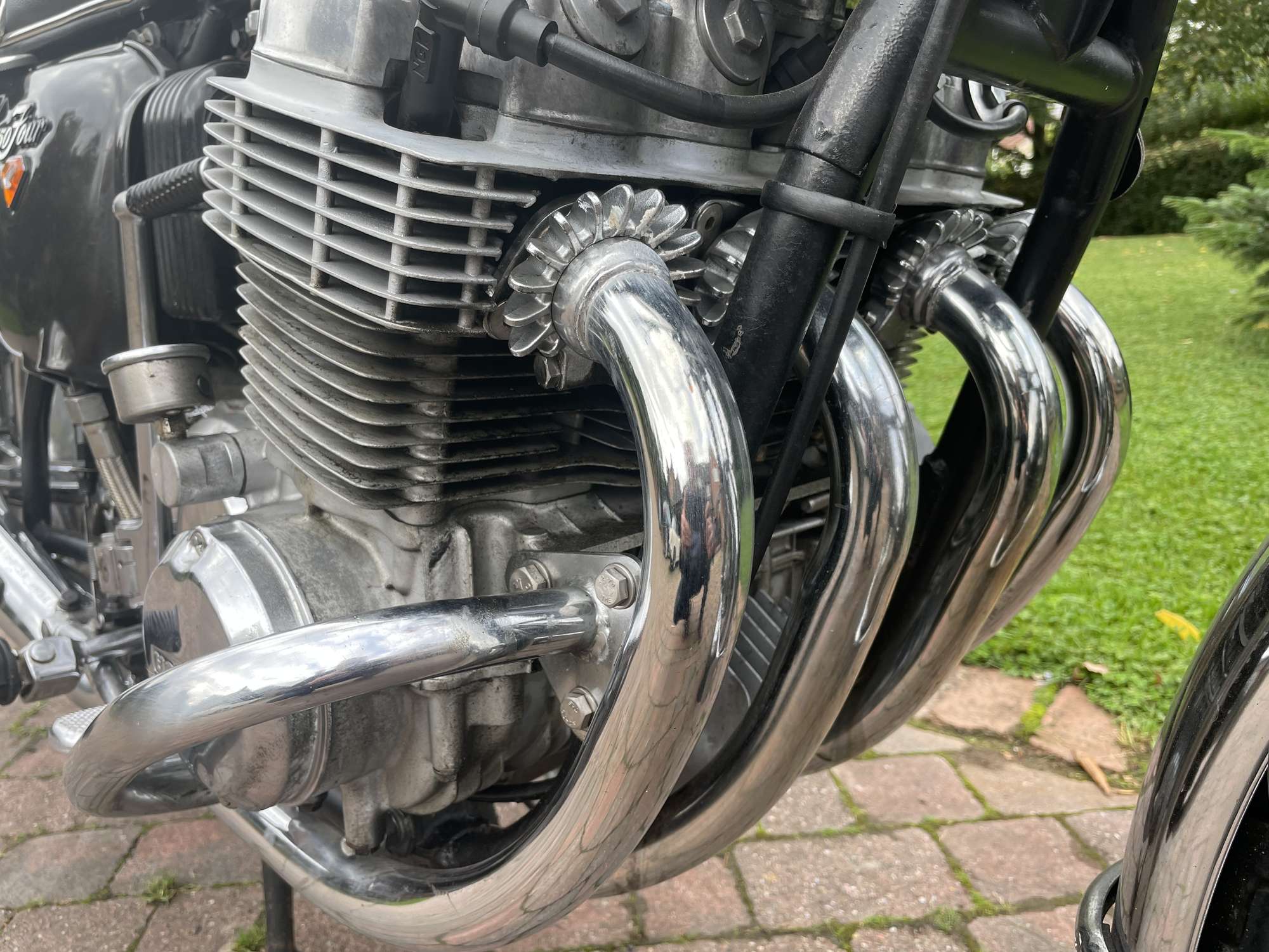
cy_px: 476
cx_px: 634
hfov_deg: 67.3
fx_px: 953
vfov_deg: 53.1
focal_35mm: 26
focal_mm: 4.2
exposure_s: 1/132
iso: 32
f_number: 1.6
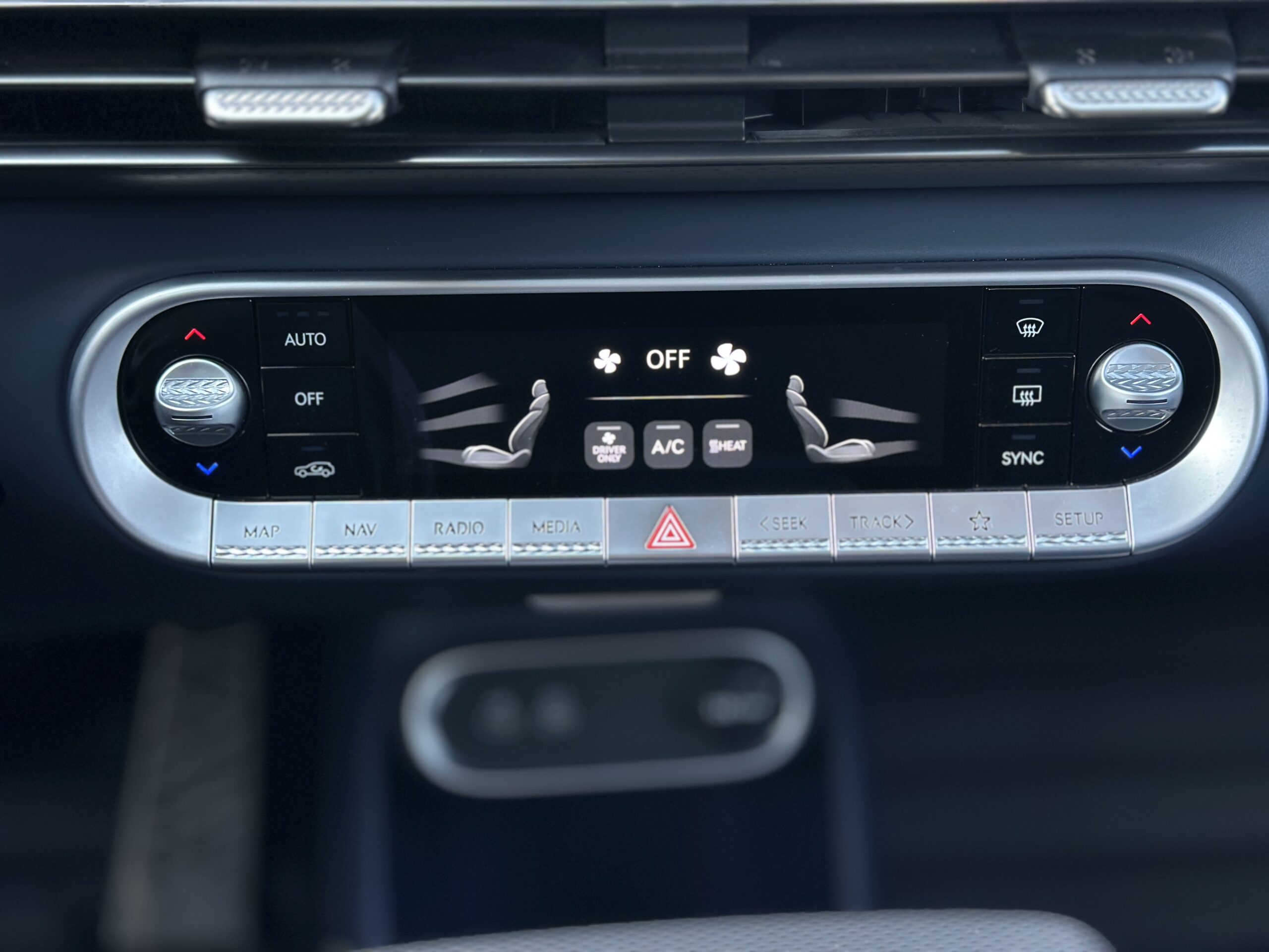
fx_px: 1760
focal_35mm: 48
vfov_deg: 30.3
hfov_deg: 39.7
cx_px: 634
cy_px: 476
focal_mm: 6.86
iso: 125
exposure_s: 1/118
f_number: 1.78
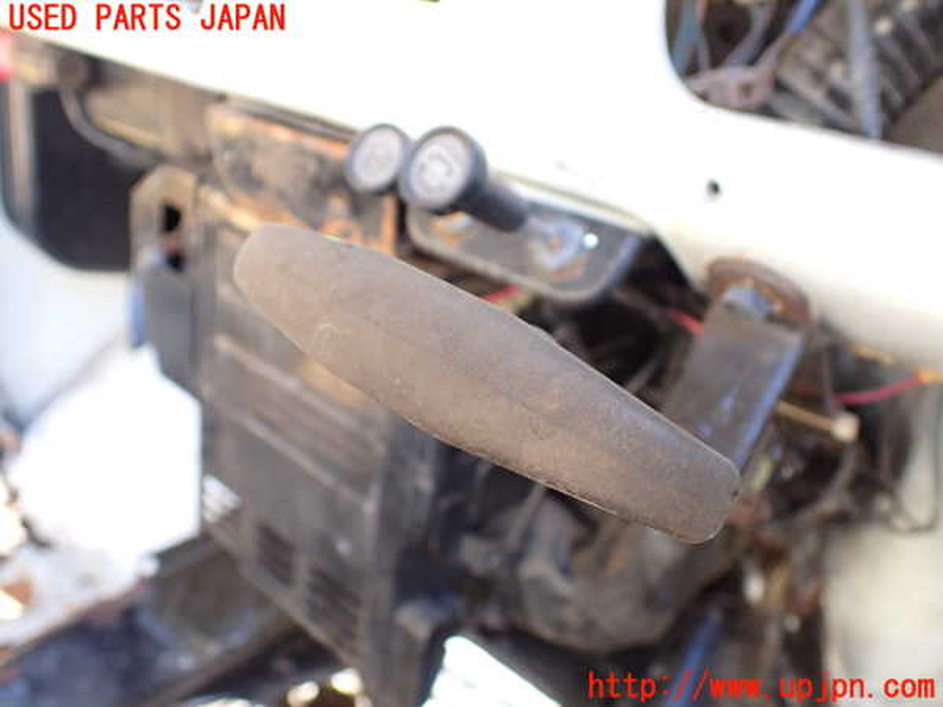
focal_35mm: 30
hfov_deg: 60.0
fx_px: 817
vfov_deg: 46.8
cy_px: 354
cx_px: 472
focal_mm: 5.4
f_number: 2.3
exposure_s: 1/125
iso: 320
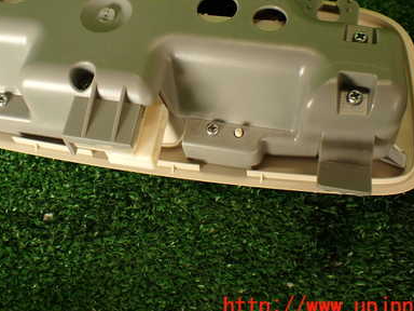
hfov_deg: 37.8
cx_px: 143
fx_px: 598
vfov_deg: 28.7
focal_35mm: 50
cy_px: 78
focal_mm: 5.79
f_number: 2.4
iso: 100
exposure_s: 1/80
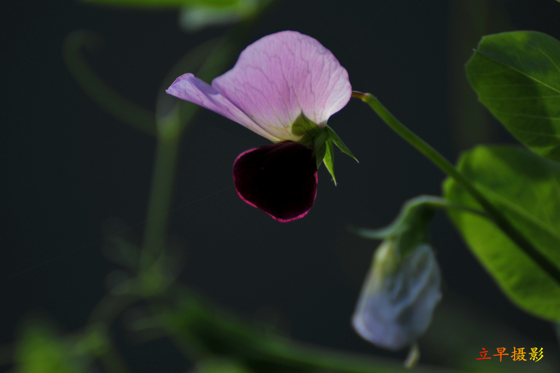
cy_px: 186
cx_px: 280
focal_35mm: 300
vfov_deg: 4.6
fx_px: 4663
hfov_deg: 6.9
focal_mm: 300
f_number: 5.6
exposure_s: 1/1250
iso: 200
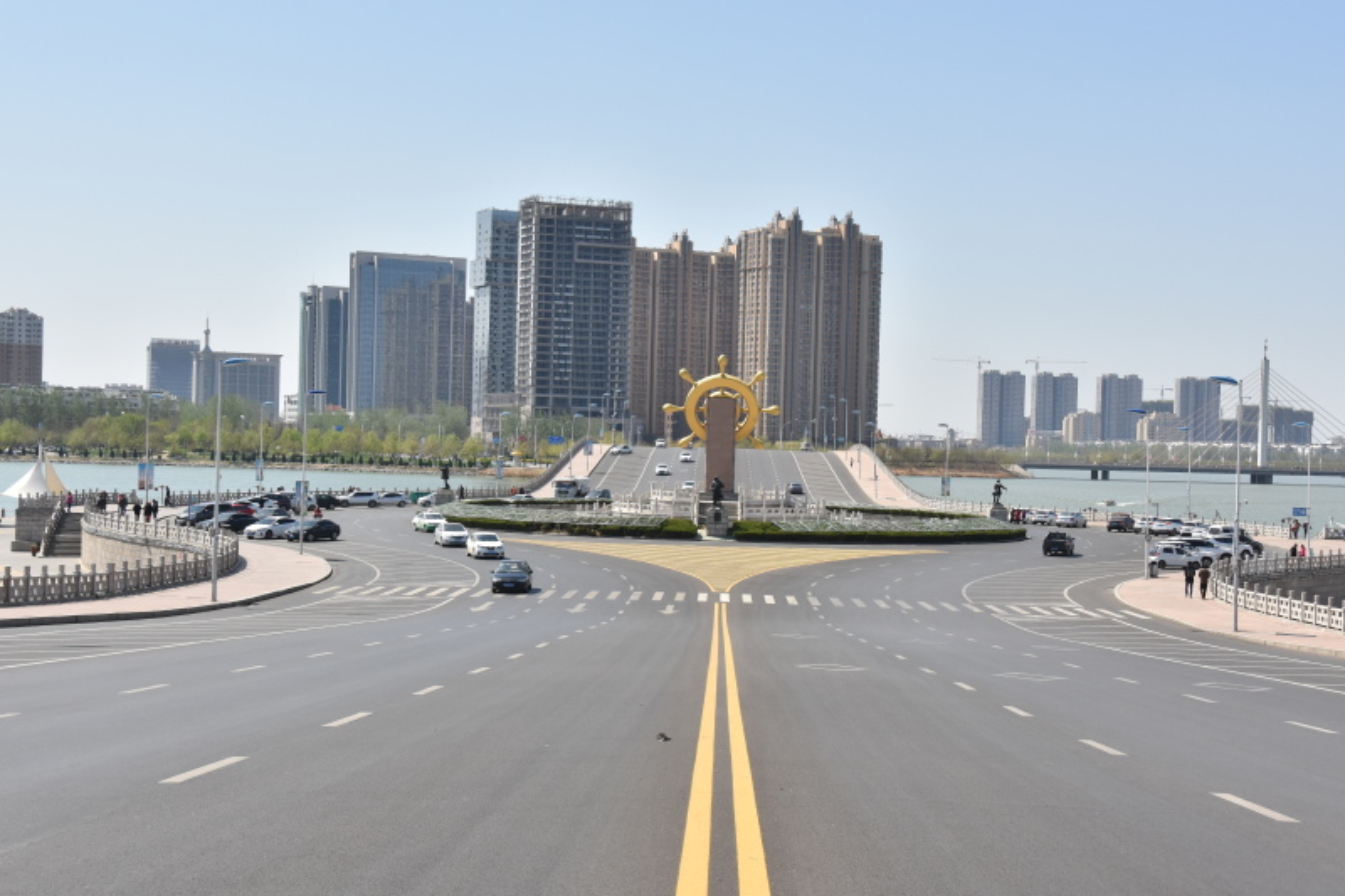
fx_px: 1961
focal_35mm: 52
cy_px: 448
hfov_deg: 37.9
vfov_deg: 25.7
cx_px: 672
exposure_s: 1/800
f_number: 11
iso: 500
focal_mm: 35
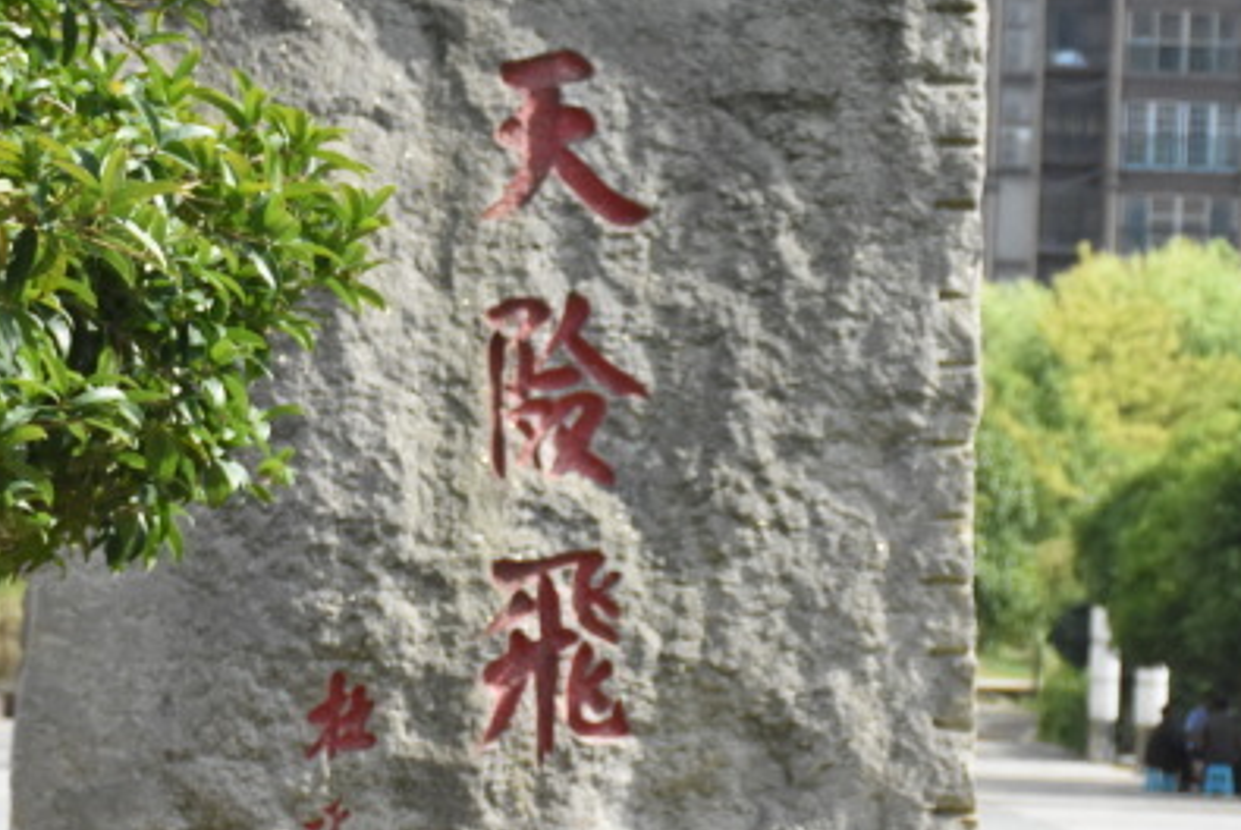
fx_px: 6968
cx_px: 635
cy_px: 508
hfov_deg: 10.2
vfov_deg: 6.8
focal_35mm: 202
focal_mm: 52
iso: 1600
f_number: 5.6
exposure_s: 1/5000
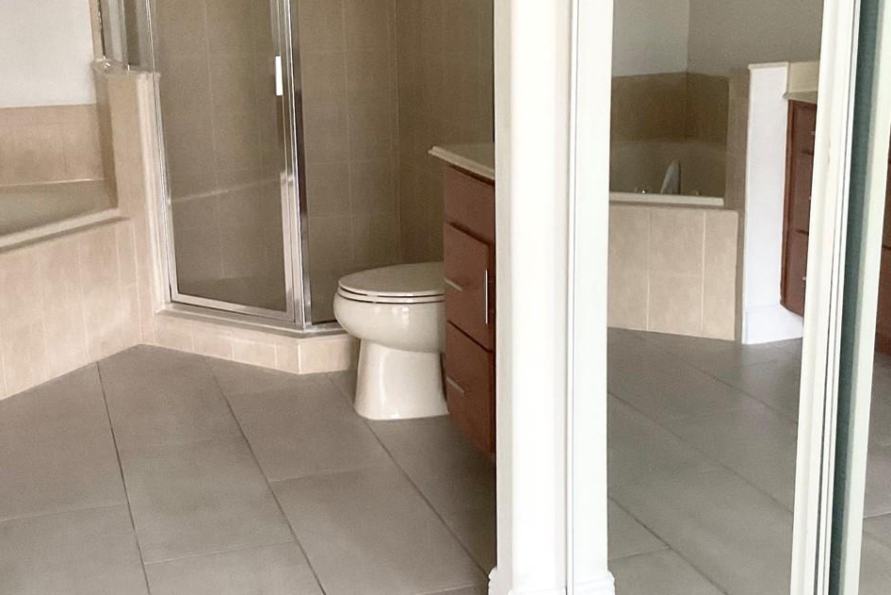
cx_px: 409
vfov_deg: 26.5
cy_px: 286
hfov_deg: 38.8
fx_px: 1262
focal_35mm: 51
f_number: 1.8
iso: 250
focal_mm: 3
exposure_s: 1/60
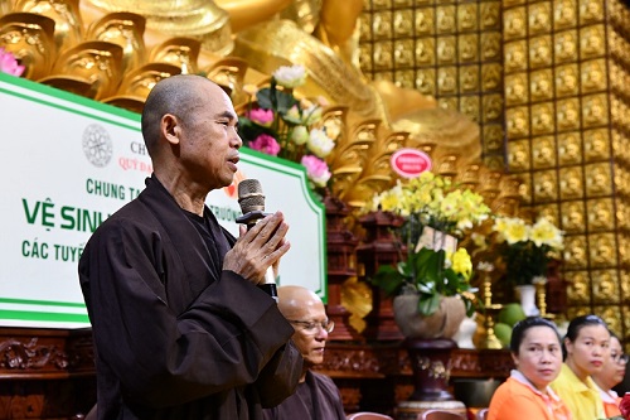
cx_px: 315
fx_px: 1155
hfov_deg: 30.5
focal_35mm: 66
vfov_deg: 20.6
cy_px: 210
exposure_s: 1/100
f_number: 5
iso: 4000
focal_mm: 66
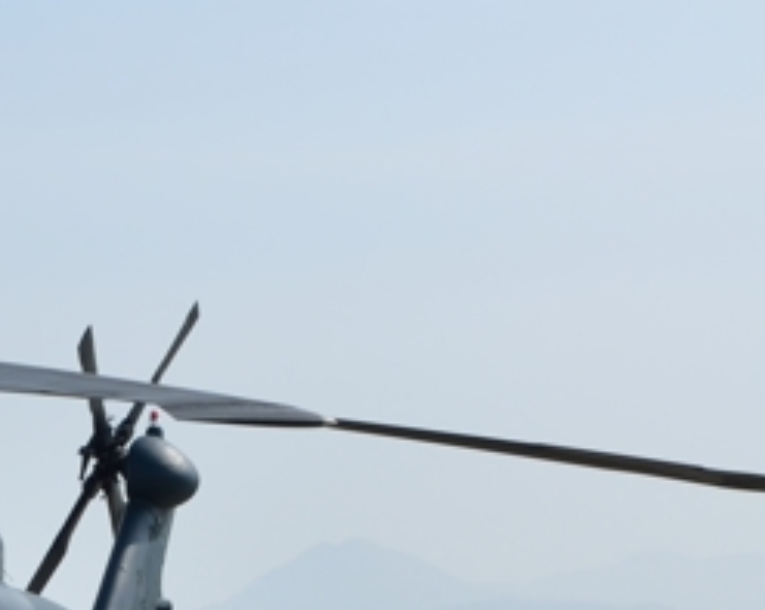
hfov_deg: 12.8
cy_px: 706
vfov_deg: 10.8
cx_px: -486
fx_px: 3166
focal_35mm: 140
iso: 100
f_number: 9
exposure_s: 1/320
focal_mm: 24
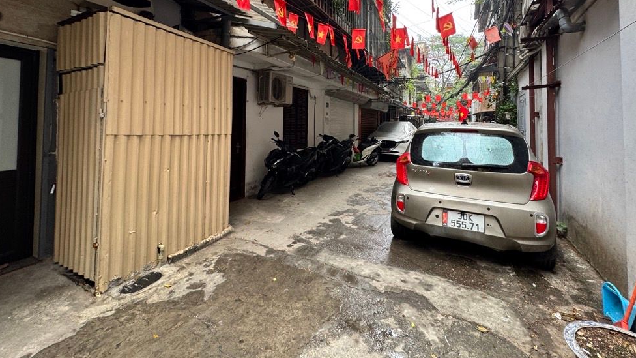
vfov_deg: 65.3
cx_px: 326
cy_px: 119
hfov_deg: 99.4
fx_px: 270
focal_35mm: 16
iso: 100
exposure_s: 1/99
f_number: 2.2
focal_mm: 2.22
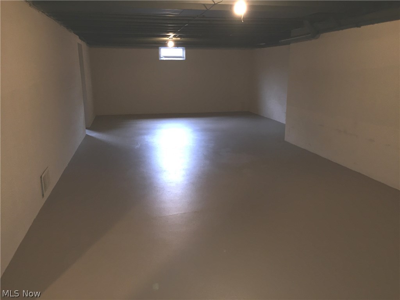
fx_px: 335
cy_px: 150
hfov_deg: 61.7
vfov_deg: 48.2
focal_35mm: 29
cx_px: 200
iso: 125
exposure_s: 1/16
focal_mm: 4.15
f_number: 2.2
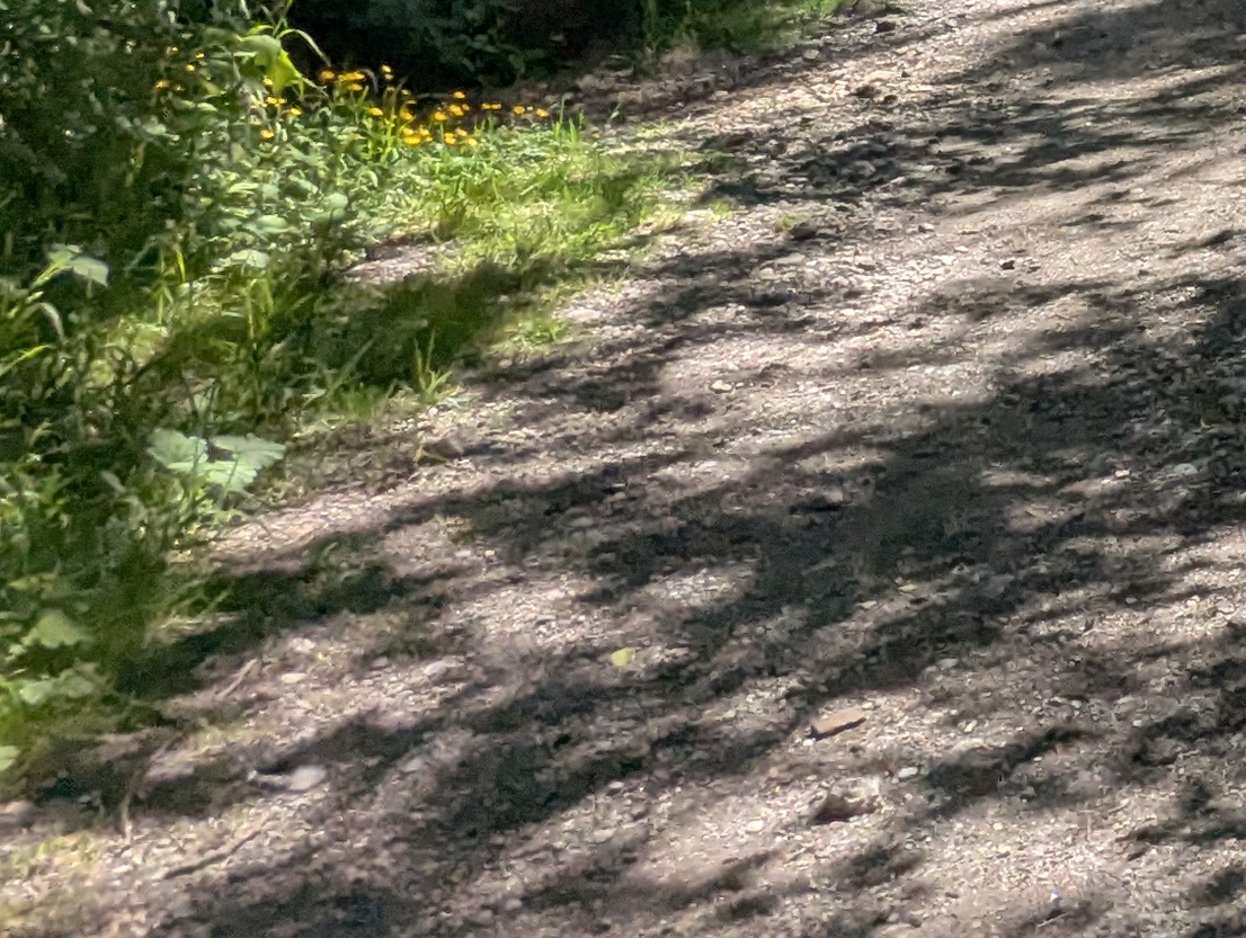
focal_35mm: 59
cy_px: -407
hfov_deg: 24.1
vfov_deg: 21.5
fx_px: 2127
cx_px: 1960
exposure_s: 1/1134
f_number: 2.2
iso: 52
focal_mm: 2.35
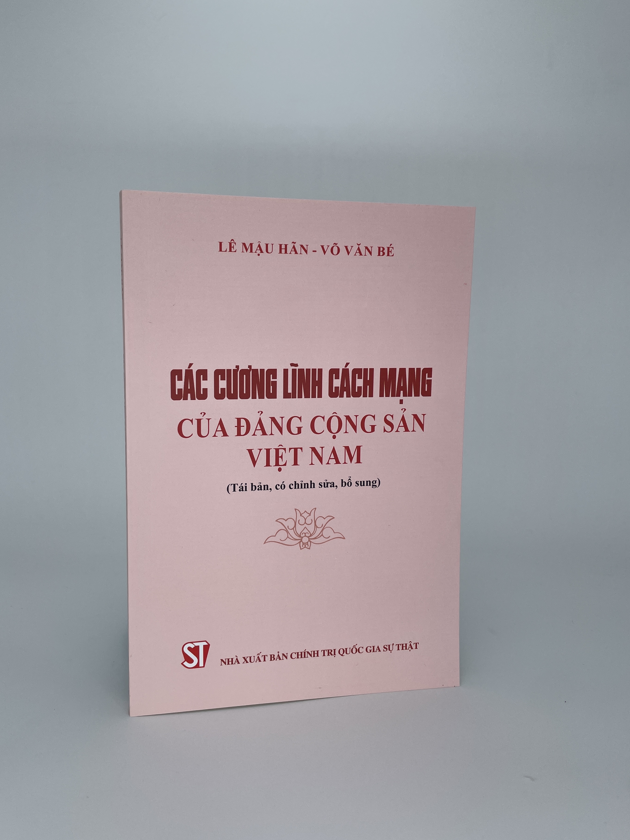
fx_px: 704
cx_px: 287
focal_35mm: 29
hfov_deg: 48.2
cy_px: 420
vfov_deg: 61.7
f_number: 1.6
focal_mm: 4.2
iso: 32
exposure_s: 1/2174
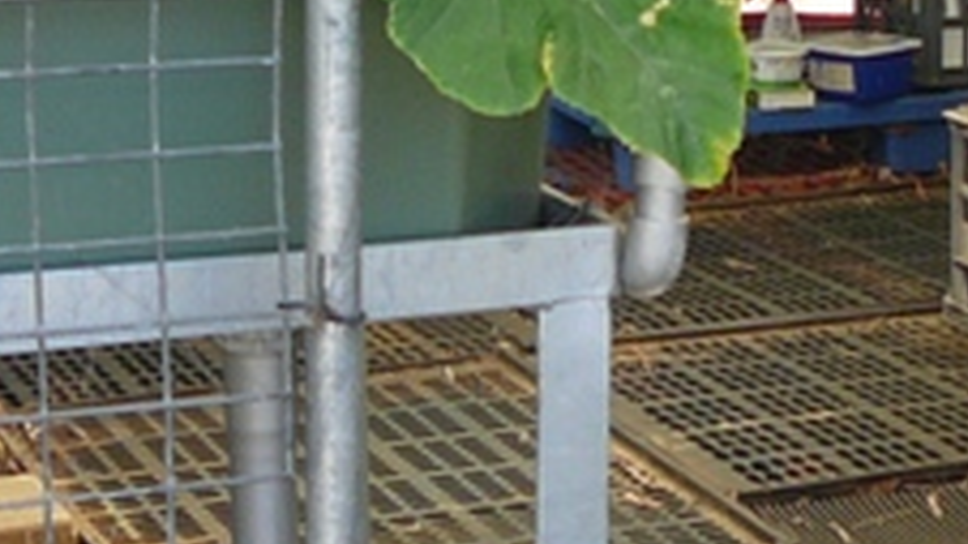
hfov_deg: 15.8
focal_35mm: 135
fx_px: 3464
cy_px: 47
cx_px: 827
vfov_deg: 8.9
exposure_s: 1/160
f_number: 2.8
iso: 80
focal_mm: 5.2
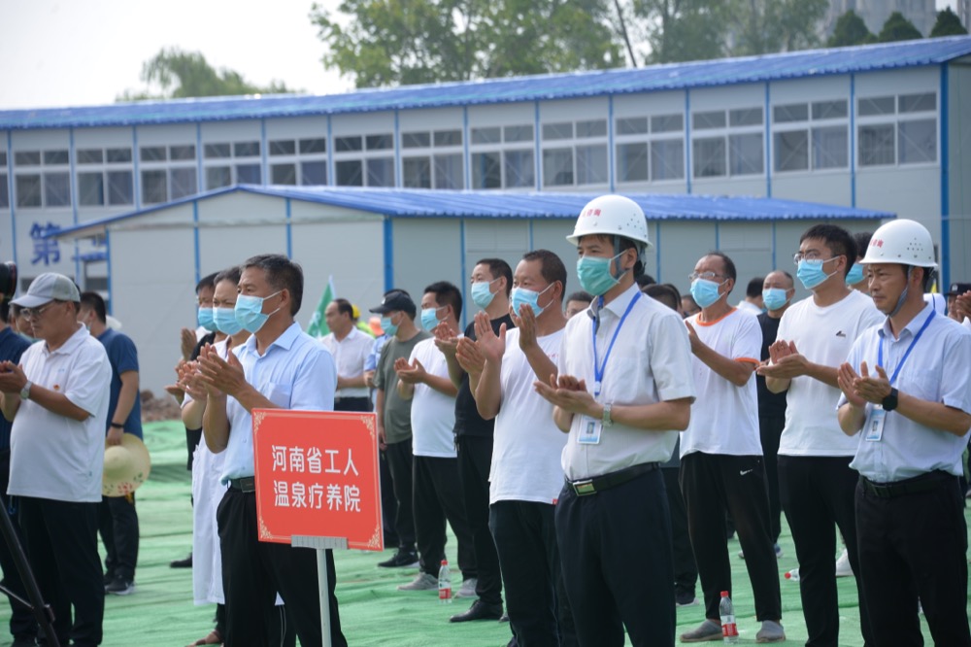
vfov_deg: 10.2
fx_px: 3640
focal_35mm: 135
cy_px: 324
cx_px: 486
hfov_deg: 15.2
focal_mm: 135
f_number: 6.3
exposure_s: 1/250
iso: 100
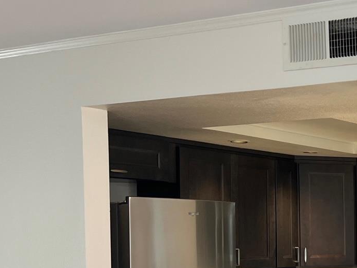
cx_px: 495
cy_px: 243
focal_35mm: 76
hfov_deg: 22.3
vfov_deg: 19.0
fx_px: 784
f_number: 1.5
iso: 100
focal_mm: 5.7
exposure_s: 1/120
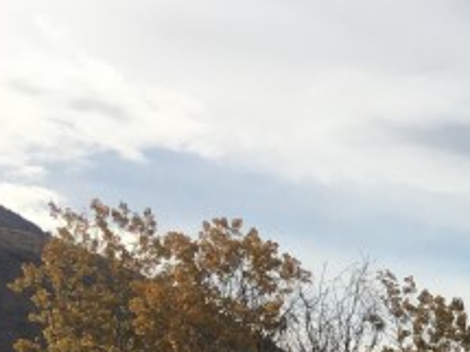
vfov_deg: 10.1
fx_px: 1873
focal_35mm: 138
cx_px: 1021
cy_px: 660
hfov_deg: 12.2
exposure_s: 1/2079
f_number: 2.2
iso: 25
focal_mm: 4.15
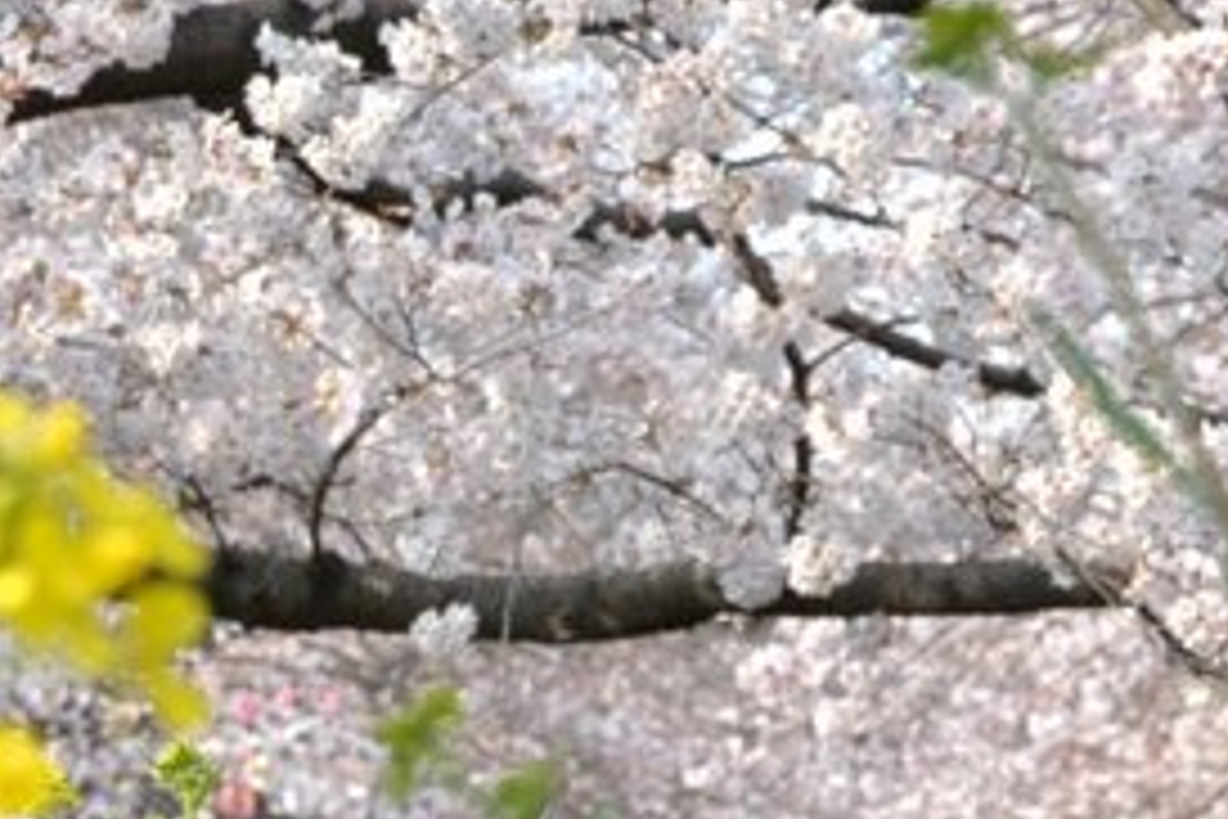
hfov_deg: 7.0
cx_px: -364
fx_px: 9994
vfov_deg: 4.7
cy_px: 356
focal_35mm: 293
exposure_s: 1/60
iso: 100
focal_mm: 52
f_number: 10
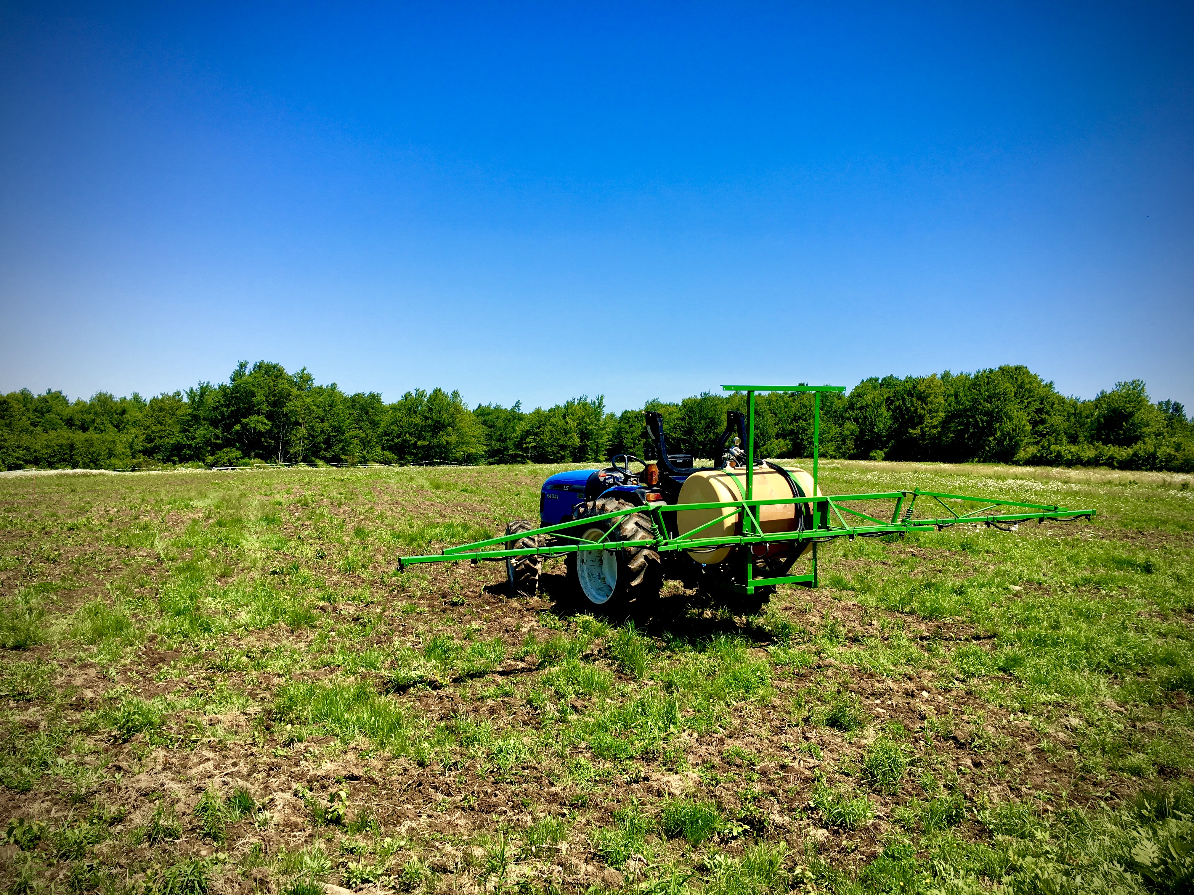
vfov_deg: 48.2
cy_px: 448
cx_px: 597
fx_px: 1000
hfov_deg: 61.7
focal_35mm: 29
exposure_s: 1/1202
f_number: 2.2
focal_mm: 4.15
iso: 25
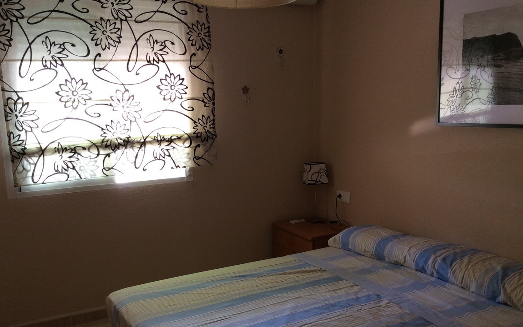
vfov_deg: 33.5
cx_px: 259
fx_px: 542
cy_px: 190
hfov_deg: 51.6
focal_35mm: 38
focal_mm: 3.3
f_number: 2.4
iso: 40
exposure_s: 1/30
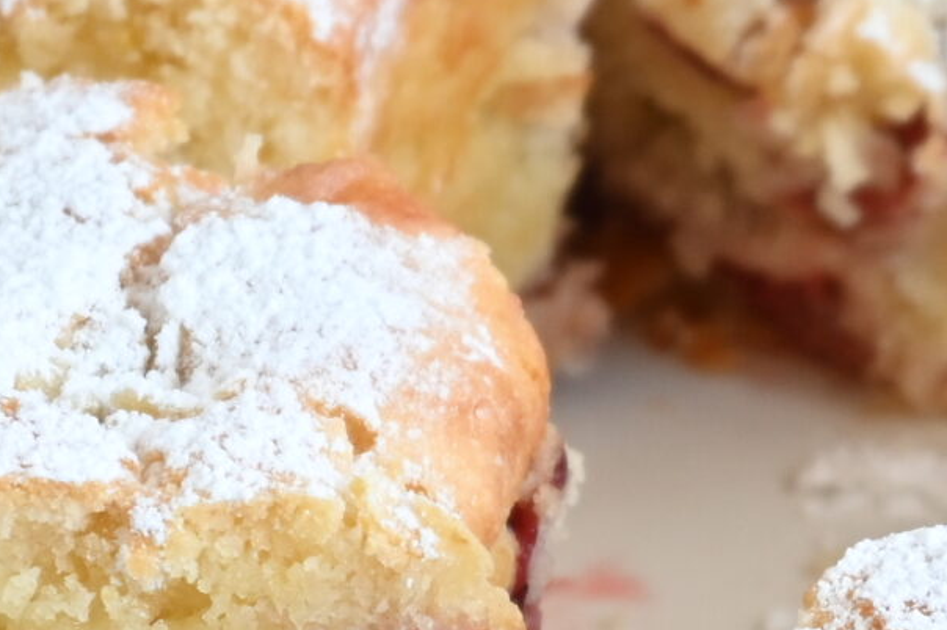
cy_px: 375
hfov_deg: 6.5
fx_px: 8360
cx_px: 1074
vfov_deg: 4.3
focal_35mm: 318
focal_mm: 50
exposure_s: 1/15
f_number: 6.3
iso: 400
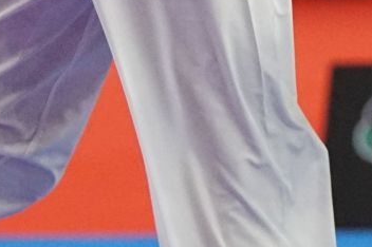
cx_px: 485
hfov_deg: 2.0
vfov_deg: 1.3
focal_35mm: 1037
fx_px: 10701
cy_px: -361
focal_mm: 135
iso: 3200
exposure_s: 1/2000
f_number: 2.8
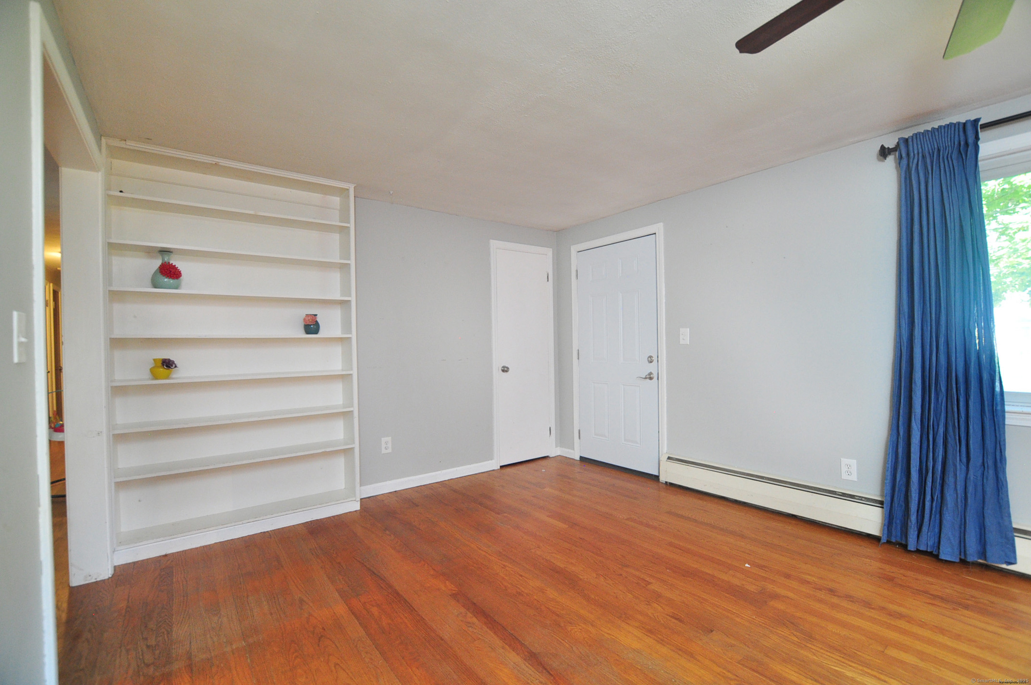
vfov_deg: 77.2
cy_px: 342
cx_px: 516
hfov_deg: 100.5
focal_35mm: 15
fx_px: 429
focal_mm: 10
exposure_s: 1/40
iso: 1000
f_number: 4.5
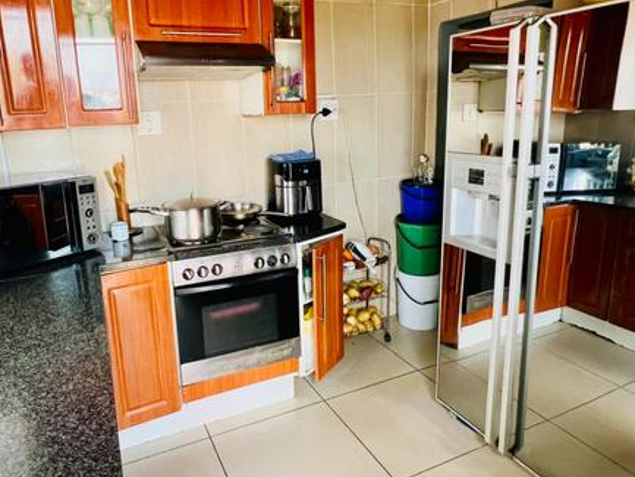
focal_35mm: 24
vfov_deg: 56.6
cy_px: 204
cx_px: 282
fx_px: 440
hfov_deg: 71.3
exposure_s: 1/99
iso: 200
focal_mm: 1.57
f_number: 1.8
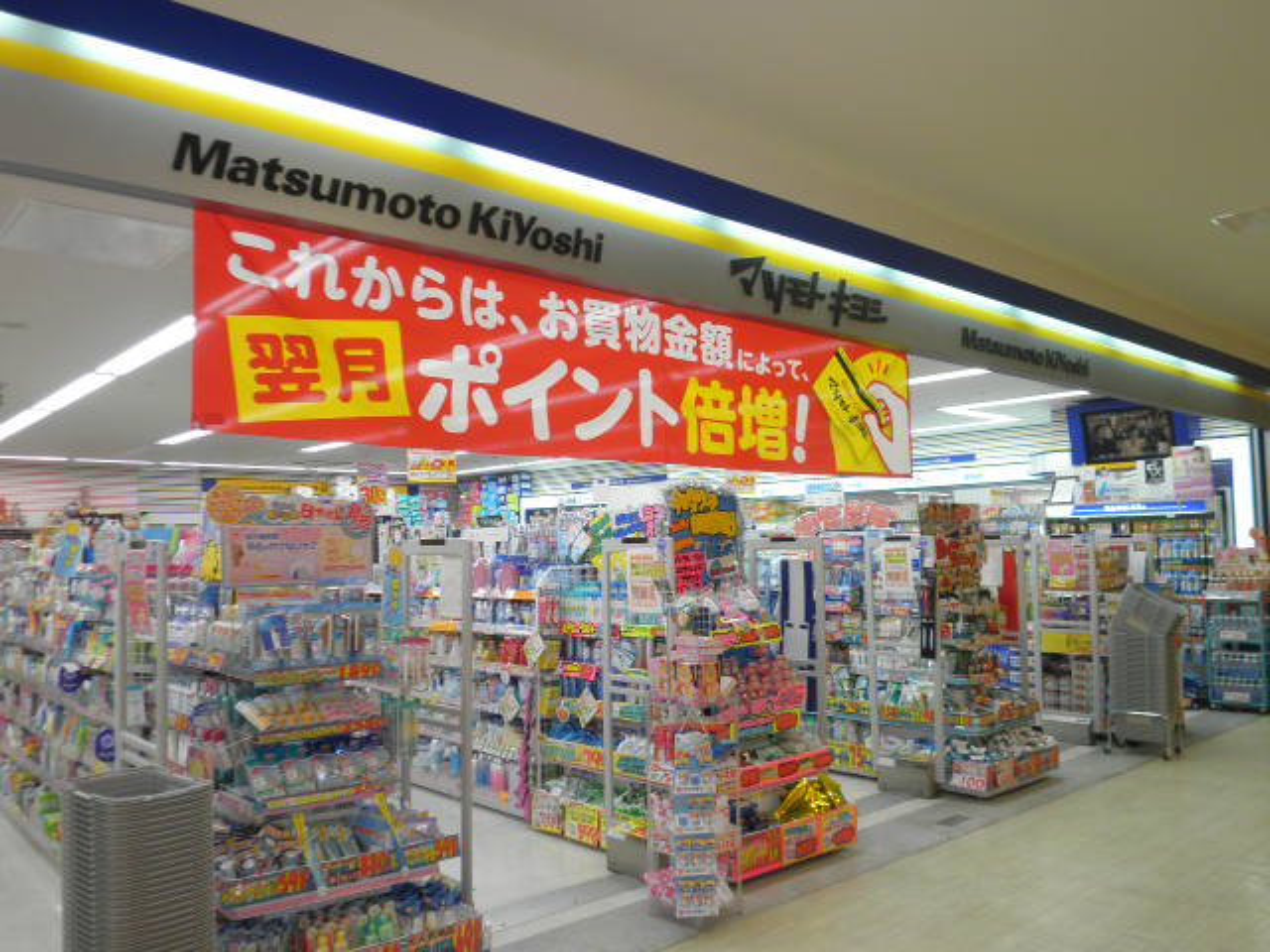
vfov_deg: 53.1
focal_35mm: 26
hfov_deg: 67.3
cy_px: 476
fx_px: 954
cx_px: 635
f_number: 2.8
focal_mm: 4.7
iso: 64
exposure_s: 1/50
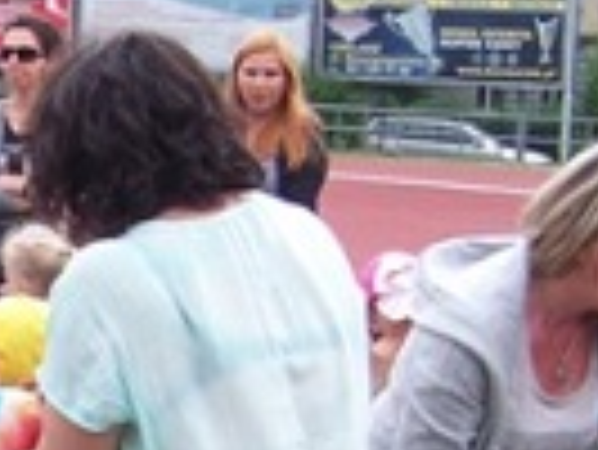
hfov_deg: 12.7
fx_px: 2576
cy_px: 459
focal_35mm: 149
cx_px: -229
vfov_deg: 9.9
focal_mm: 5.85
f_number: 2.8
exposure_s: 1/320
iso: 64
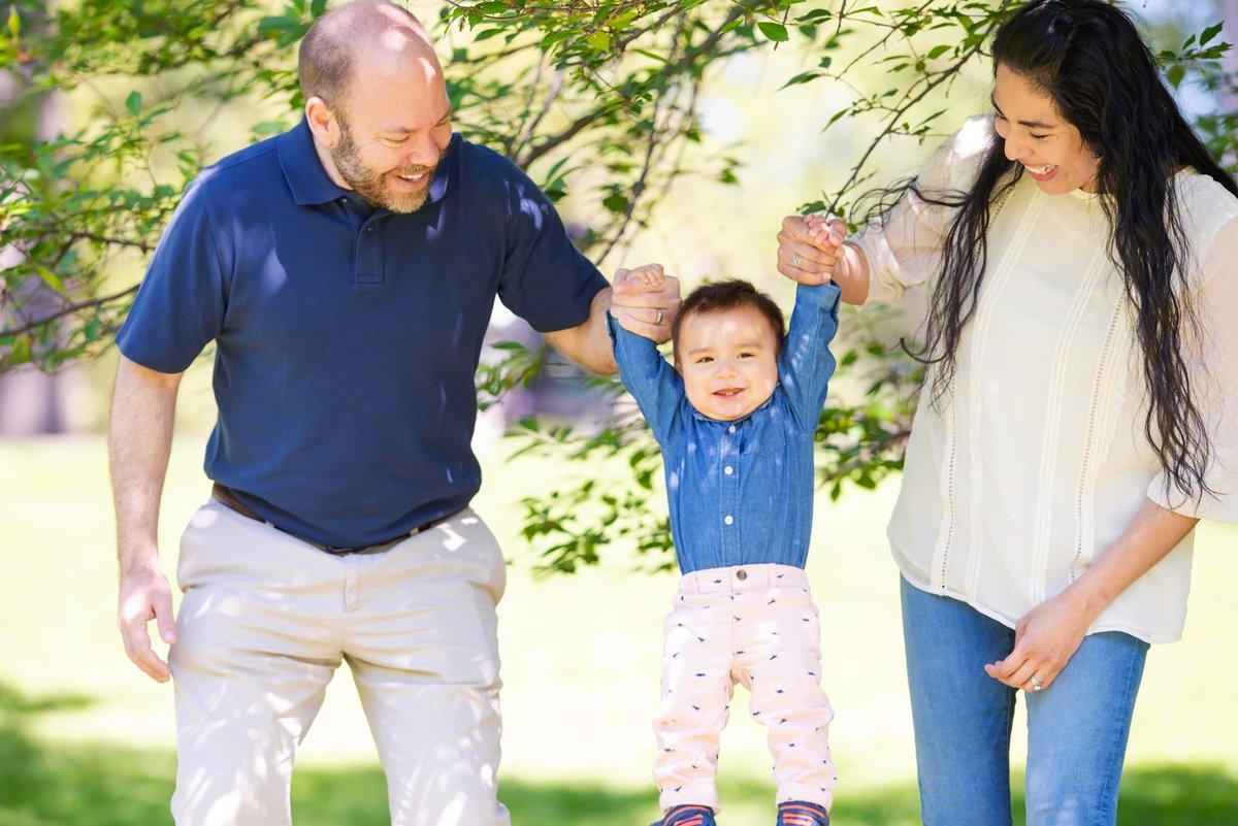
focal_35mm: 200
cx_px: 619
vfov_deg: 6.9
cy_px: 413
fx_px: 6880
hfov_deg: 10.3
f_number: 4
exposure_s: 1/640
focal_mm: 200
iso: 500
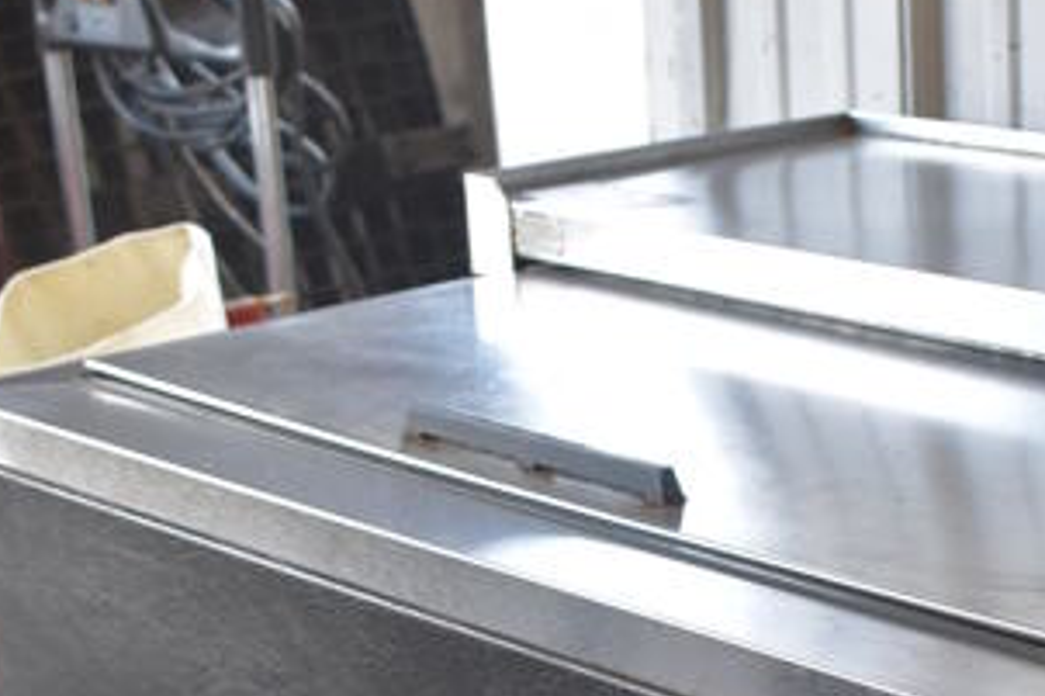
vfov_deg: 12.7
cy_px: 867
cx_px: 948
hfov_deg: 19.2
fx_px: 3032
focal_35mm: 105
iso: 800
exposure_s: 1/200
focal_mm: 23
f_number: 3.8
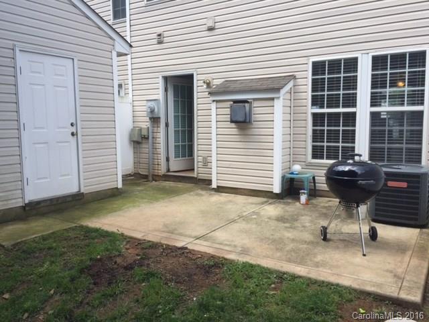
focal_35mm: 29
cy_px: 161
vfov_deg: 48.2
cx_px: 214
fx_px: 359
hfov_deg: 61.7
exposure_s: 1/694
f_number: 2.2
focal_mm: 4.15
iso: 32
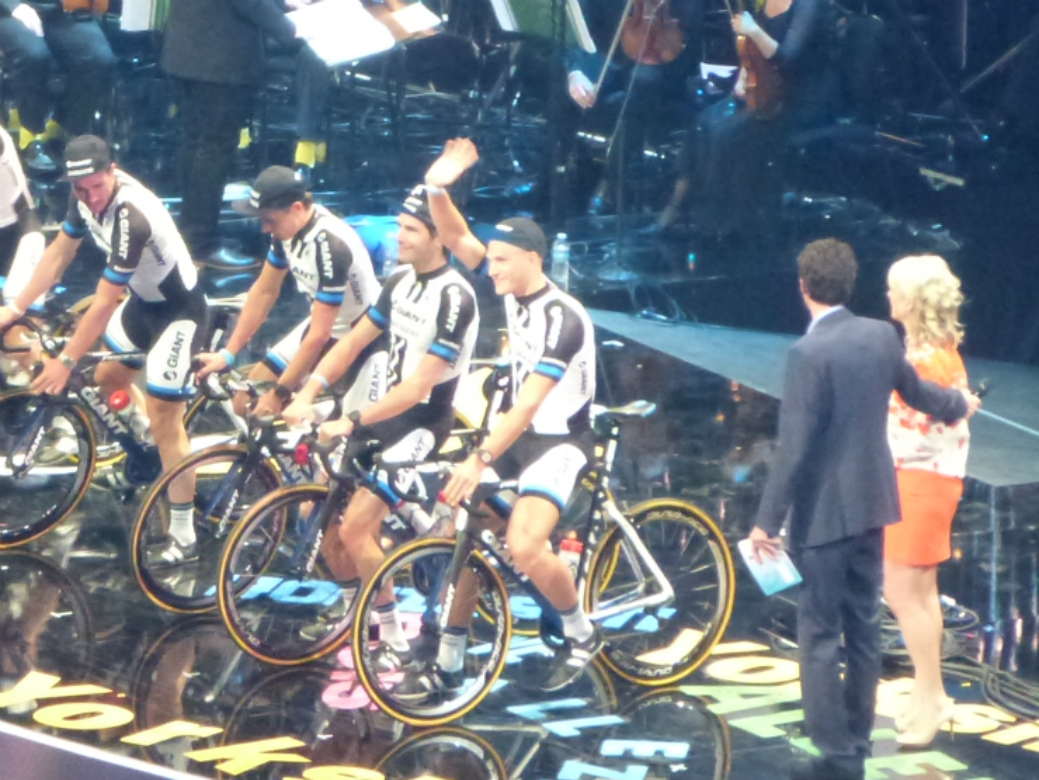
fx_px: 4832
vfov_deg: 9.2
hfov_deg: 12.3
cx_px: 520
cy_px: 390
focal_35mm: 161
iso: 800
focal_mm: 29
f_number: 3.7
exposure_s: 1/20
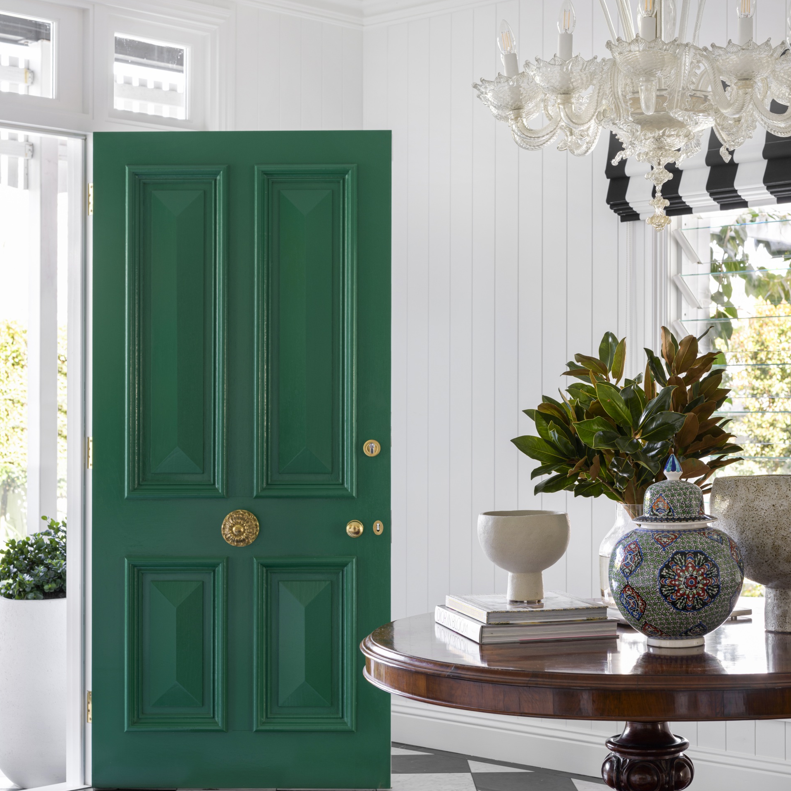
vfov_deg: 26.9
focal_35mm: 64
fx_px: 1655
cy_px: 438
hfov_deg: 26.9
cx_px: 395
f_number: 8
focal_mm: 50
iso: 100
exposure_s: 1/3
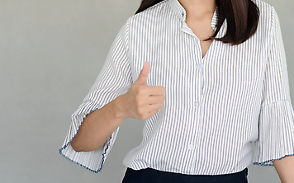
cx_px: 200
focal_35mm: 146
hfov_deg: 14.3
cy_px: 30
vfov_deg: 8.9
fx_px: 1169
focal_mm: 85
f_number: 1.8
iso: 200
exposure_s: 1/1000
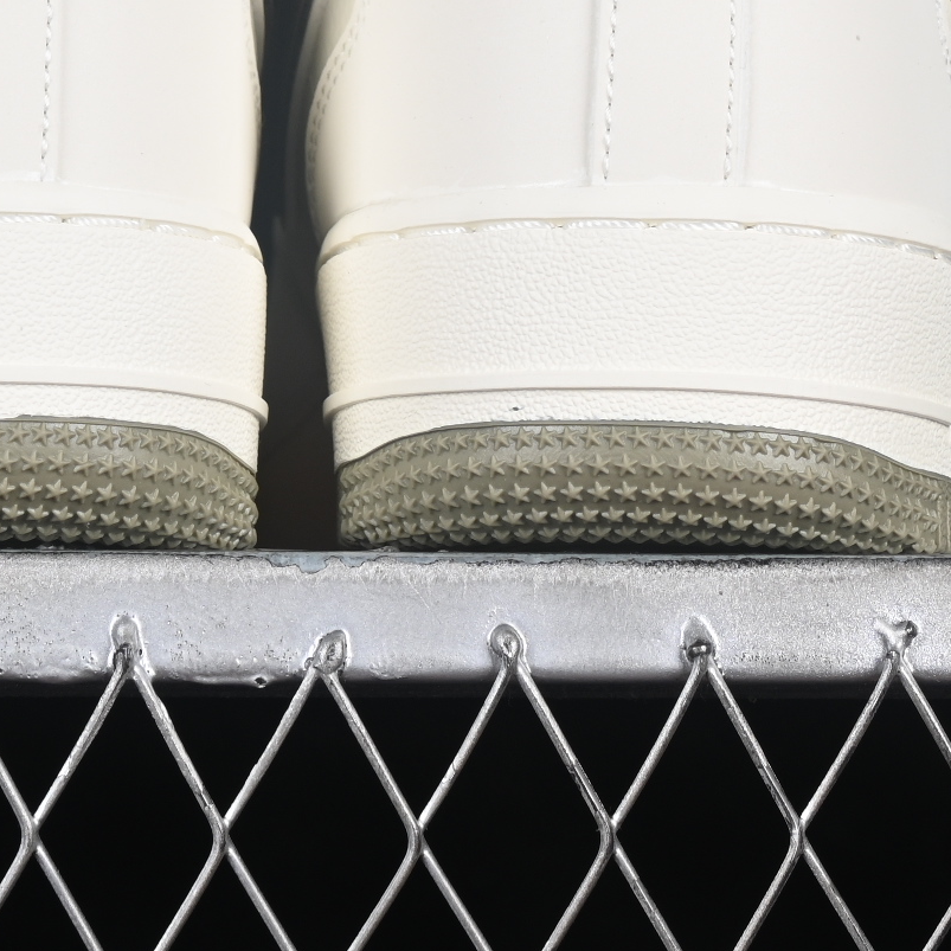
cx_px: 250
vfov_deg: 7.9
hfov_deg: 7.9
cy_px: -115
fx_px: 6869
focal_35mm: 221
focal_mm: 50
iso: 160
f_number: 8
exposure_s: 1/100
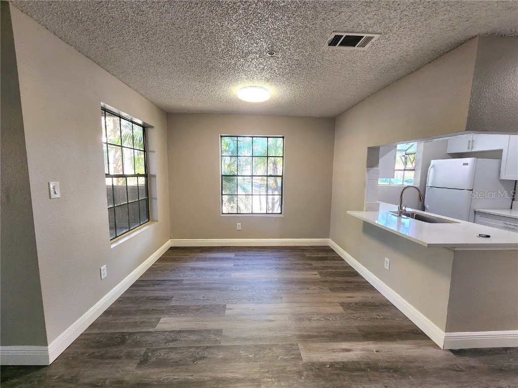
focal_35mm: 13
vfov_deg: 89.9
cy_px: 194
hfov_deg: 106.2
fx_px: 195
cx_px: 259
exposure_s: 1/60.2
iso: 200
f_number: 2.2
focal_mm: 2.2
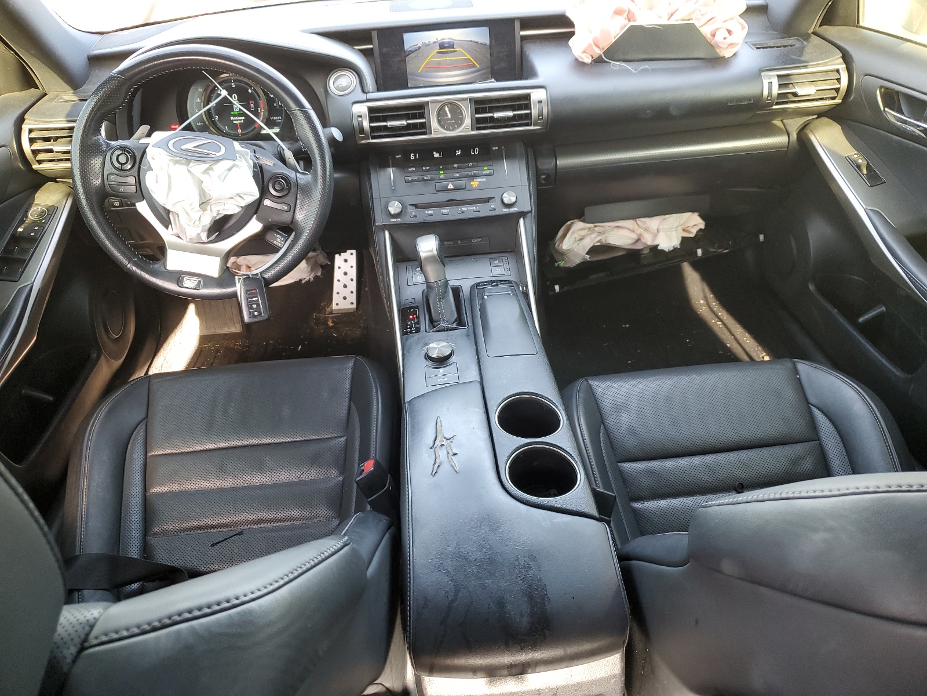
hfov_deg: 67.3
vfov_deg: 53.1
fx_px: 696
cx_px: 464
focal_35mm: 26
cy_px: 348
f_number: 1.5
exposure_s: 1/60.2
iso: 77
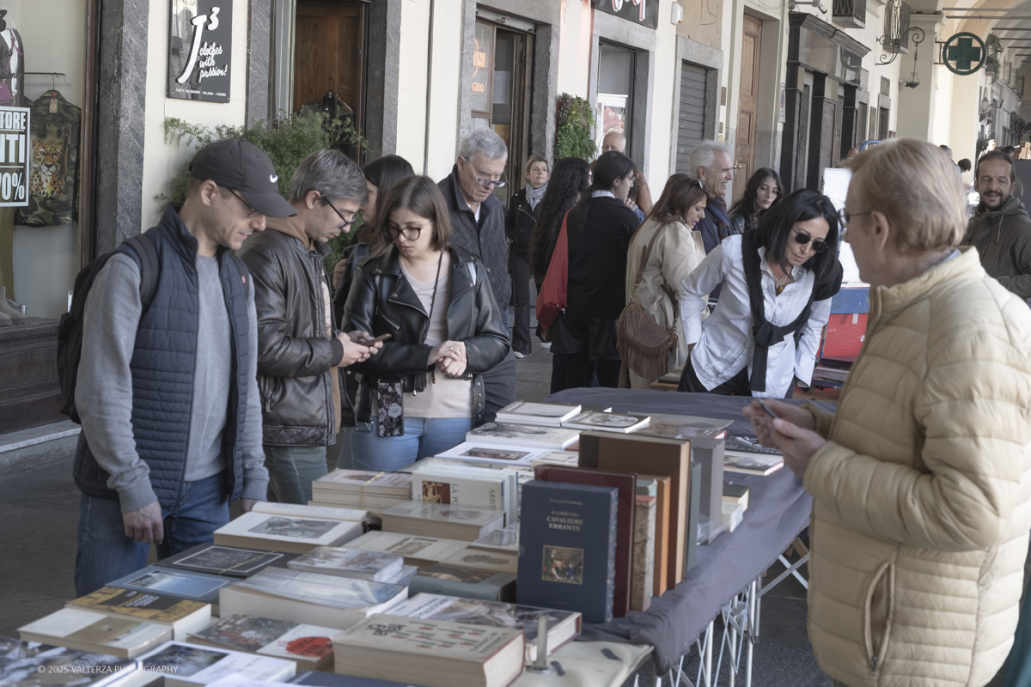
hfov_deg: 35.6
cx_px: 516
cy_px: 344
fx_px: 1604
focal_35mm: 56
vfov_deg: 24.2
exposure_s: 1/125
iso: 640
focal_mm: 37.6
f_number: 5.6
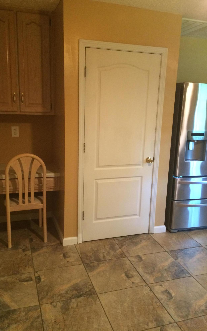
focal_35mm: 31
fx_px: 280
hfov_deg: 40.6
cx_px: 108
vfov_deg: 61.2
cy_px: 164
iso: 320
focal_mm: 4.15
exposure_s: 1/24
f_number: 2.2
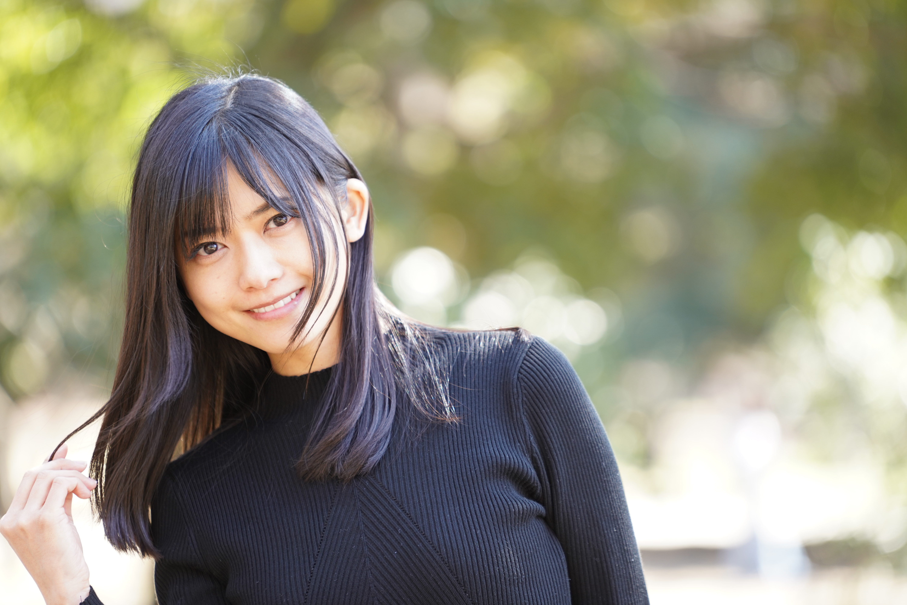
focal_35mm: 200
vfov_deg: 6.9
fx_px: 5038
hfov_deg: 10.3
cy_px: 302
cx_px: 454
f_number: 4
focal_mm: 200
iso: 400
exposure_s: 1/80
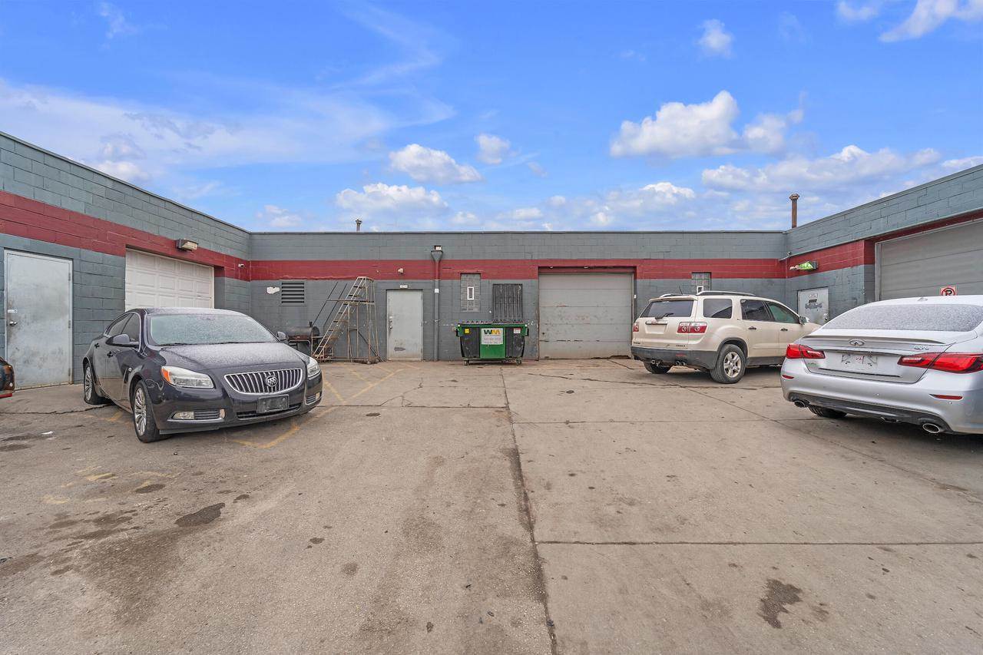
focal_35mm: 14
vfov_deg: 81.2
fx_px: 382
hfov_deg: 104.3
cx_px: 492
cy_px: 328
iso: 100
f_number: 9
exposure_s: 1/25
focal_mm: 14
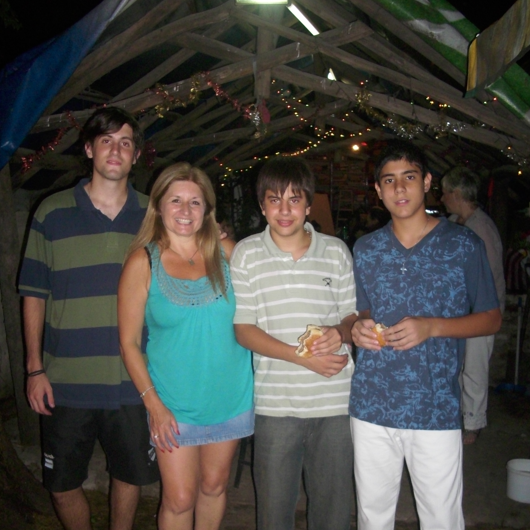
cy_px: 355
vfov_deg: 44.3
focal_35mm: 37
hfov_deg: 44.9
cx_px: 267
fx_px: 641
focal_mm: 6.2
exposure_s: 1/60
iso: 200
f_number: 2.8
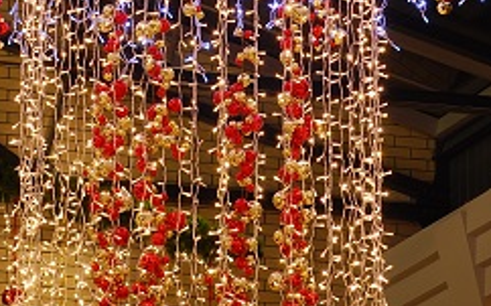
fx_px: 3384
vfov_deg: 5.2
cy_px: -10
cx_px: 236
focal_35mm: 253
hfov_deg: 8.3
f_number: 5.6
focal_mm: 50
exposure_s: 1/4
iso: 100
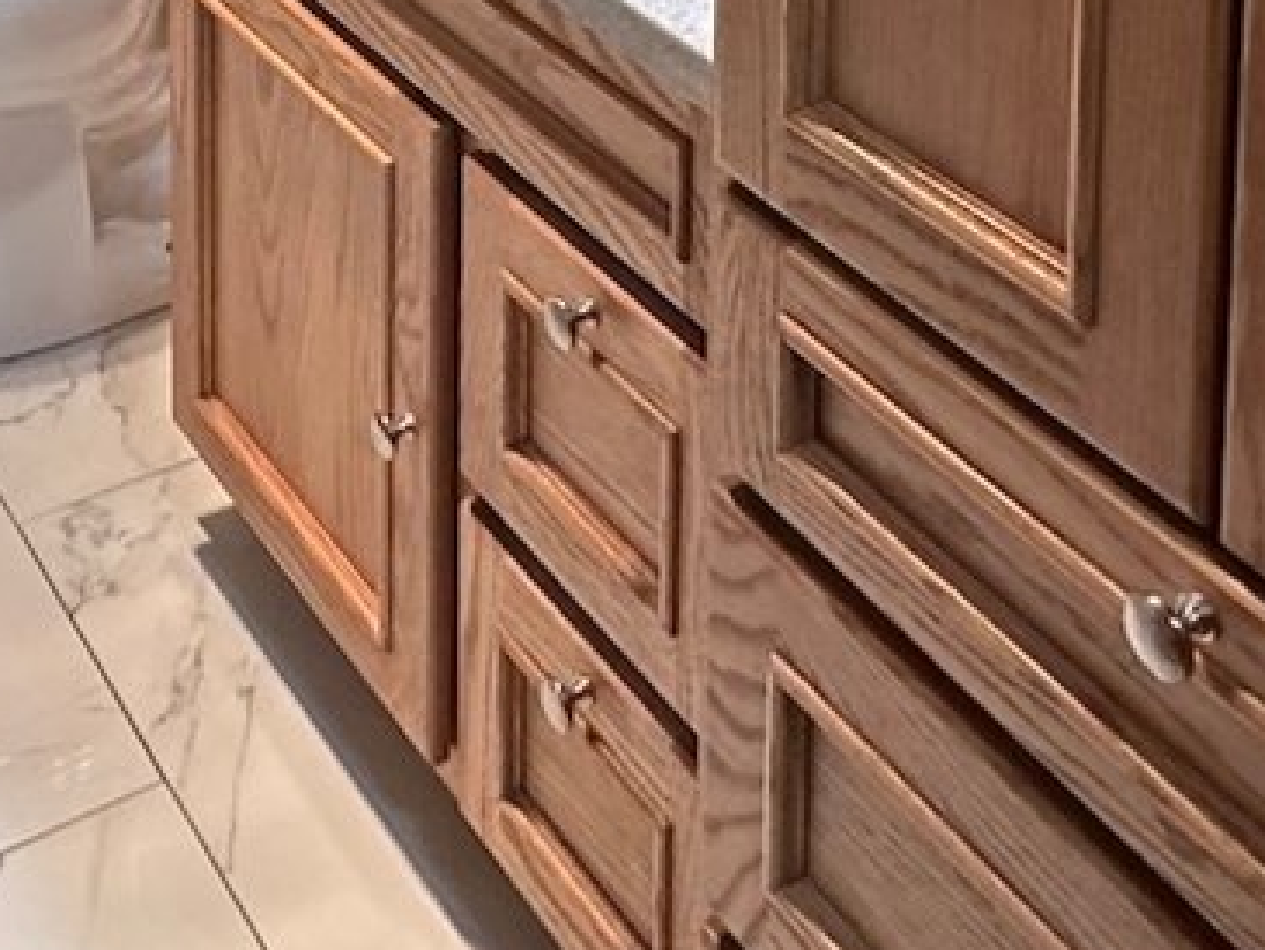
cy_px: -817
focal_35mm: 58
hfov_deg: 32.0
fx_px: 2120
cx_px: 192
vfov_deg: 18.7
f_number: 2.2
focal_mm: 2.22
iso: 320
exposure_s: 1/120
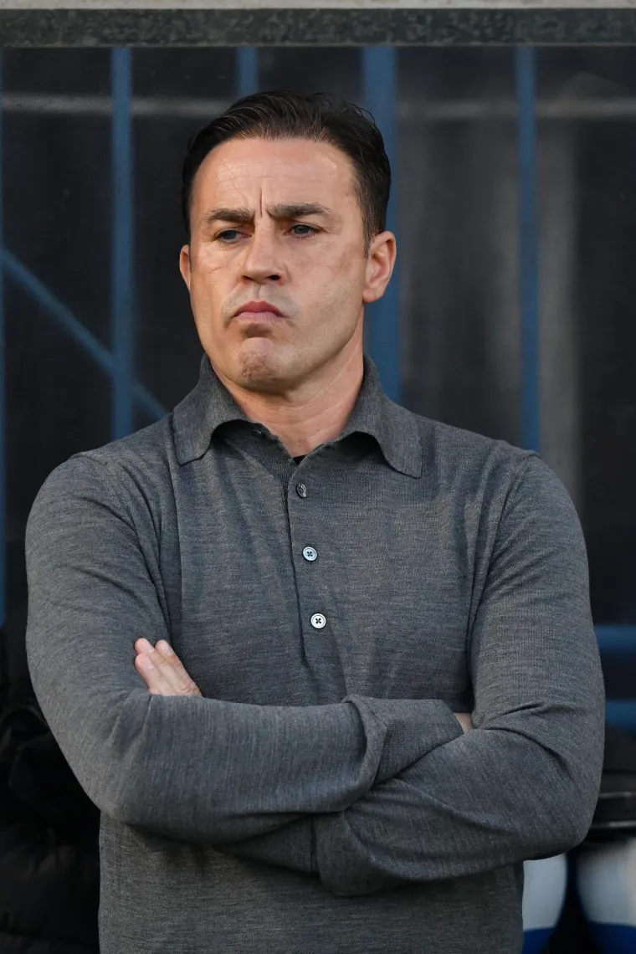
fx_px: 6360
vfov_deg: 8.6
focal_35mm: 240
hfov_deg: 5.7
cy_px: 477
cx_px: 318
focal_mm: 240
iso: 1600
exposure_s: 1/500
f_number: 5
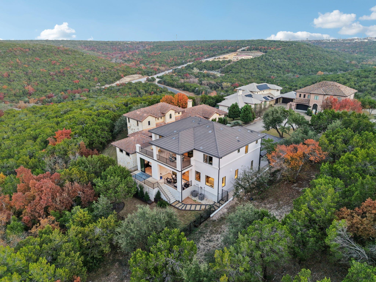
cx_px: 188
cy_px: 141
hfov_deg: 71.6
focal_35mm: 24
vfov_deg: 56.8
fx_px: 261
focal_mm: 8.7
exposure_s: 1/90
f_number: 1.8
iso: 200
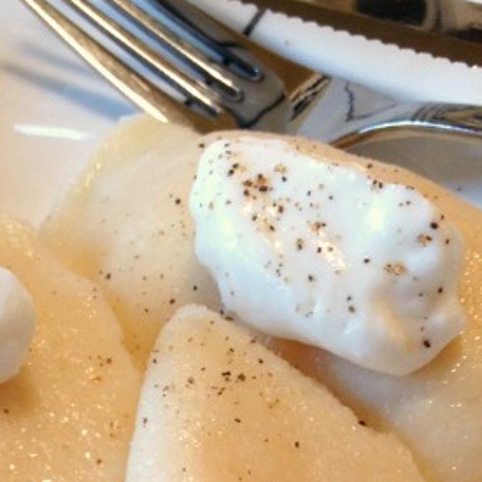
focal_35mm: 96
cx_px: 42
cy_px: 606
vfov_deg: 17.2
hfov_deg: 17.8
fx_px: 1512
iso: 50
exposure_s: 1/30
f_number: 2.4
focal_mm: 4.28
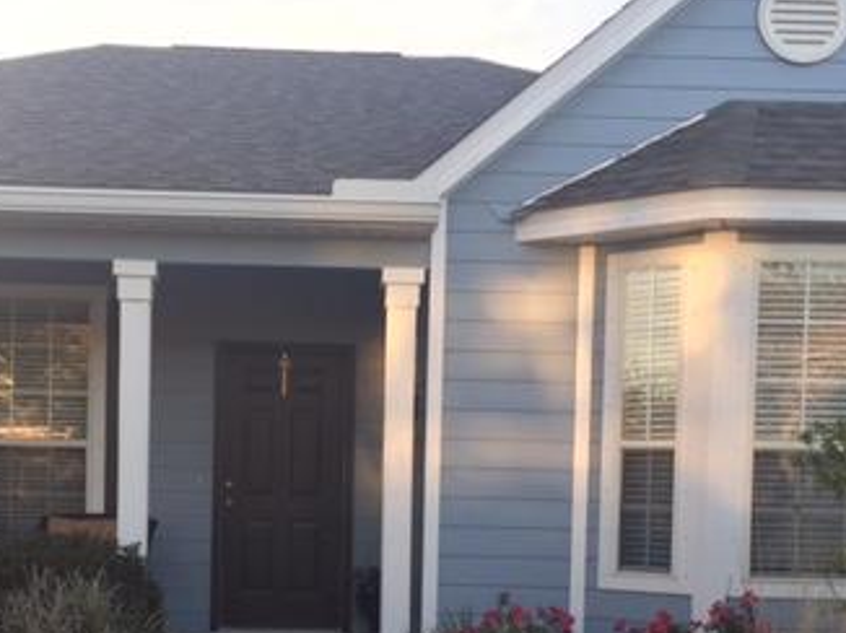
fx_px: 1392
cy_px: 566
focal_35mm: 57
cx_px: 314
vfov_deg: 24.9
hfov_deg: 33.6
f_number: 2.2
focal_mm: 4.15
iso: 32
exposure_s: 1/120
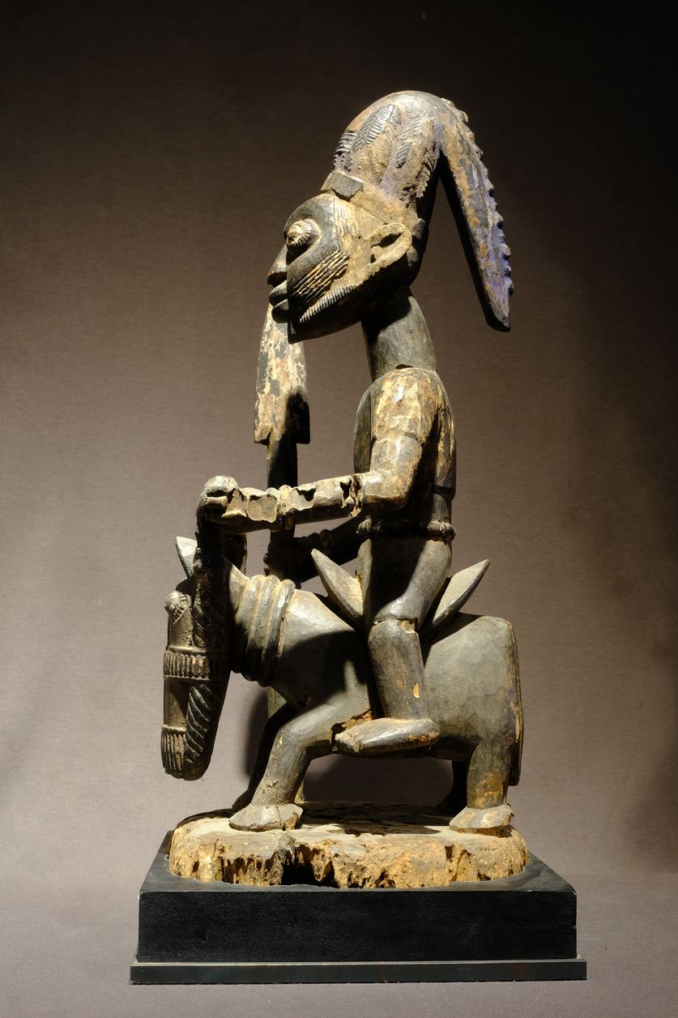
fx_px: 1158
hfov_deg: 32.6
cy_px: 509
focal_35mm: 41
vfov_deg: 47.4
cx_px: 339
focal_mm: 27
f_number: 9
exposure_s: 1/1.8
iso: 250
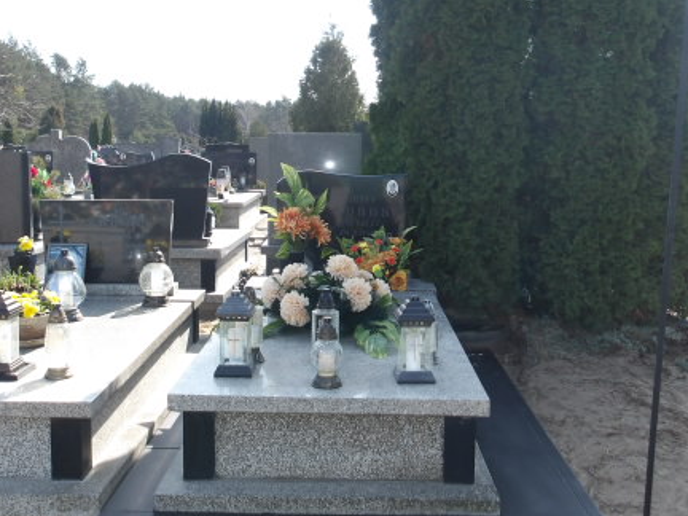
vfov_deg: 36.0
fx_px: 795
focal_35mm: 40
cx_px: 344
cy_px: 252
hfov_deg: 46.8
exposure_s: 1/447
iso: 100
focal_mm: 4.9
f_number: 3
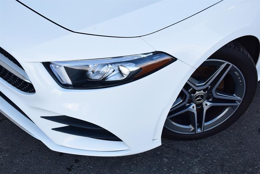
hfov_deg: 43.6
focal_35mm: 45
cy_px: 87
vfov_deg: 29.9
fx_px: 325
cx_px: 130
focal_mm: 30
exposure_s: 1/125
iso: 400
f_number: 9
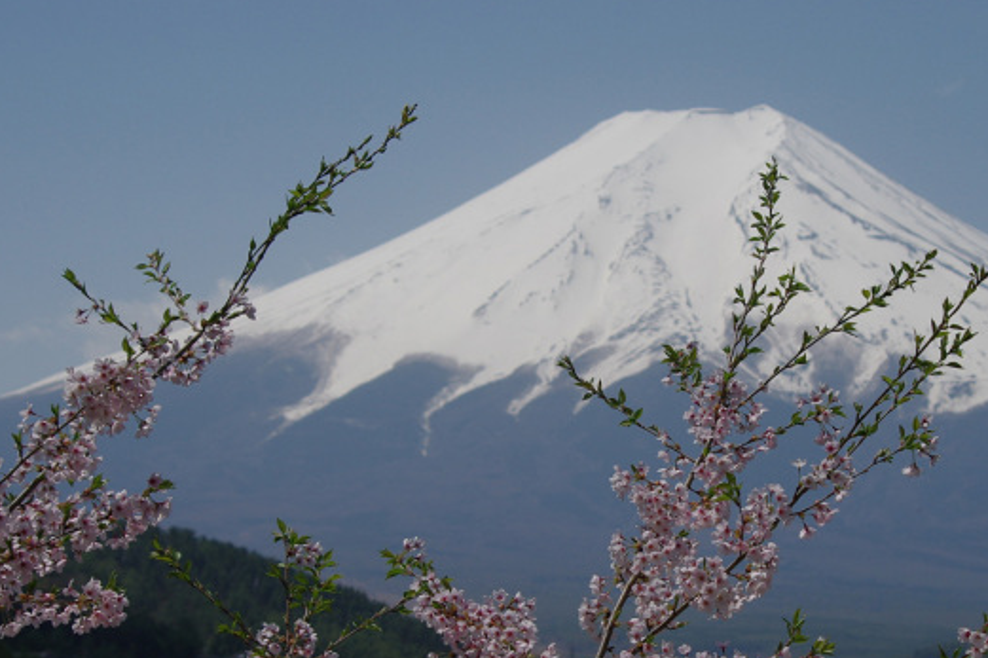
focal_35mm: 126
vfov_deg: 10.9
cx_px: 704
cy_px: 477
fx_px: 3457
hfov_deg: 16.2
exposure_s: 1/800
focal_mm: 55
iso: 100
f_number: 8
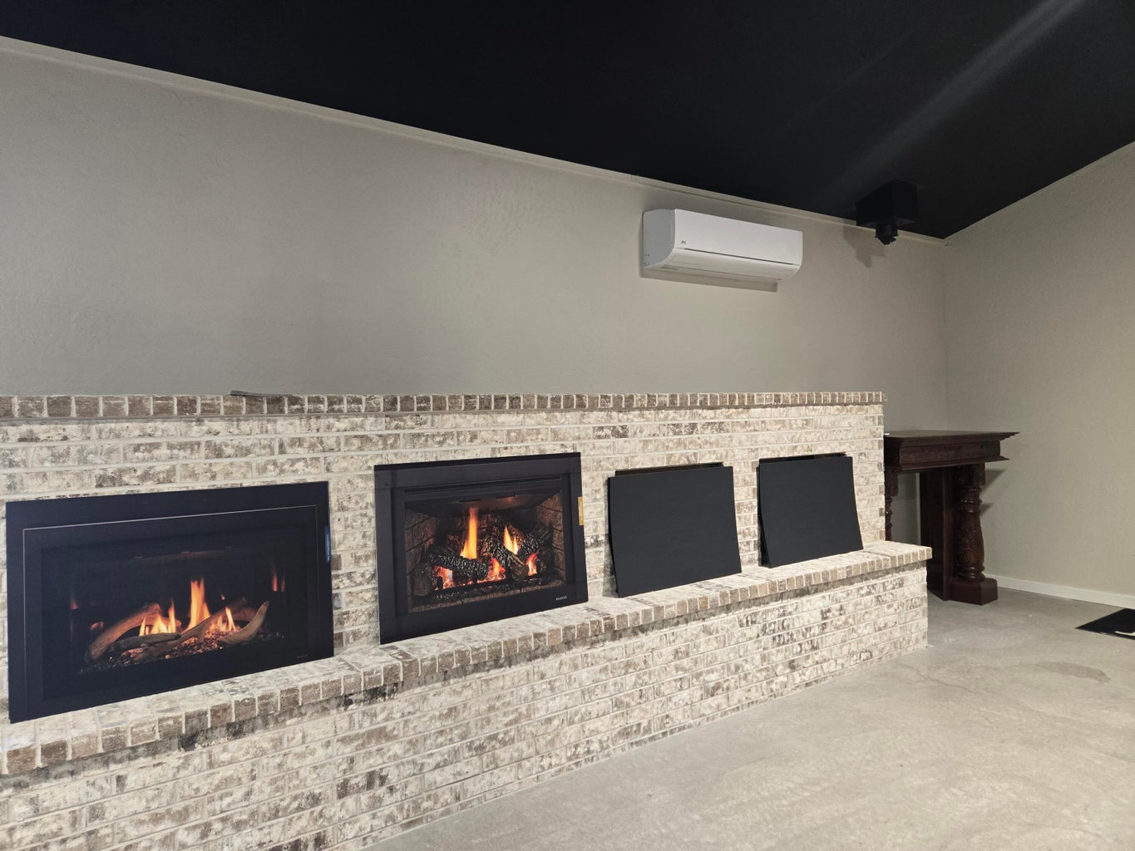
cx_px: 568
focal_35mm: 23
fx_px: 754
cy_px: 426
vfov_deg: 58.9
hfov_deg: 73.9
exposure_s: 1/180
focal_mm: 5.4
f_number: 1.8
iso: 200
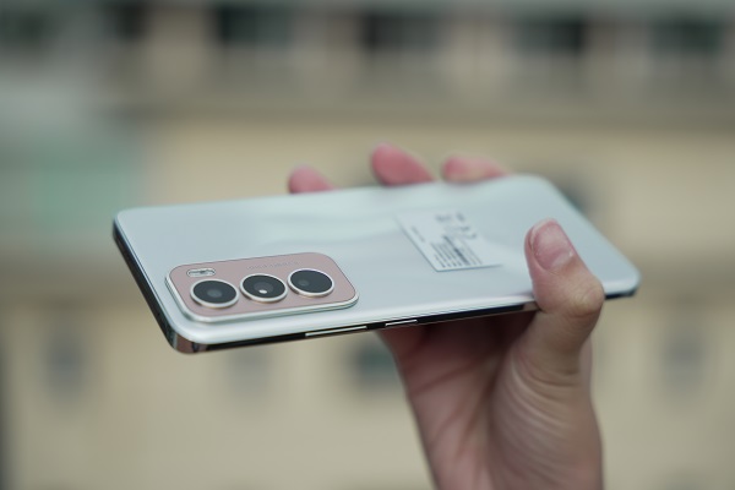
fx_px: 1429
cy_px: 245
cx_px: 368
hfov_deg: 28.8
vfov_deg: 19.5
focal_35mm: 70
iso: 125
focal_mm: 70
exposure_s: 1/1000
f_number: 2.8
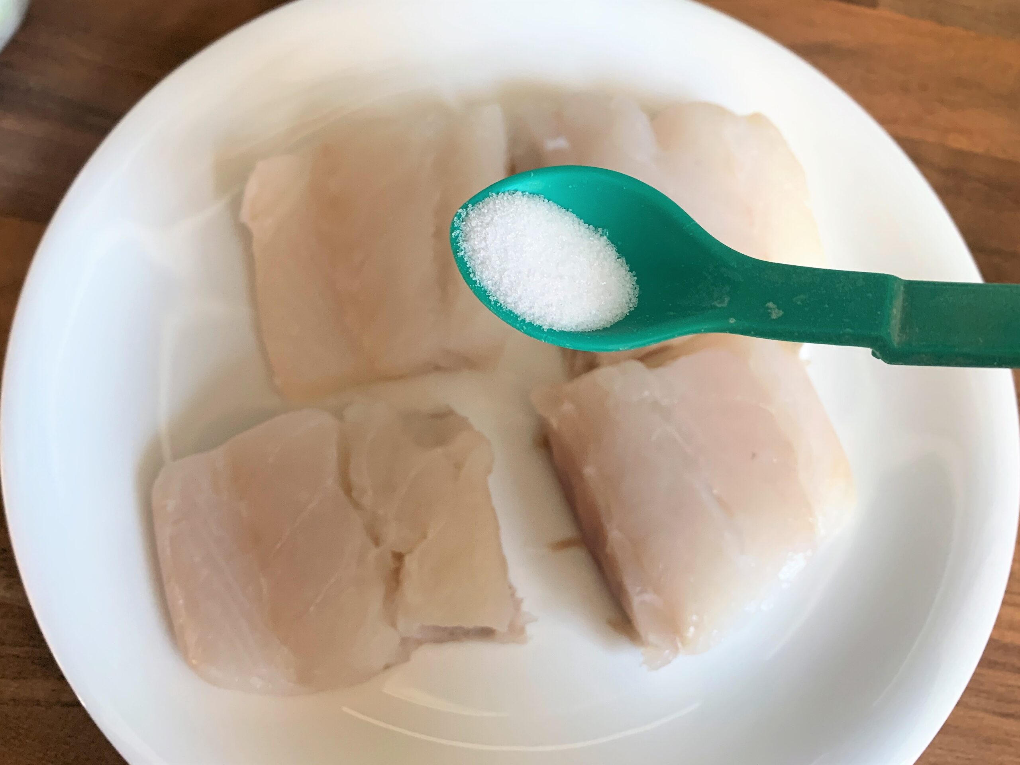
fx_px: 766
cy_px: 382
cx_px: 510
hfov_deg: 67.3
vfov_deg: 53.1
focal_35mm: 26
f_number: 1.8
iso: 100
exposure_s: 1/60
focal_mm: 4.25
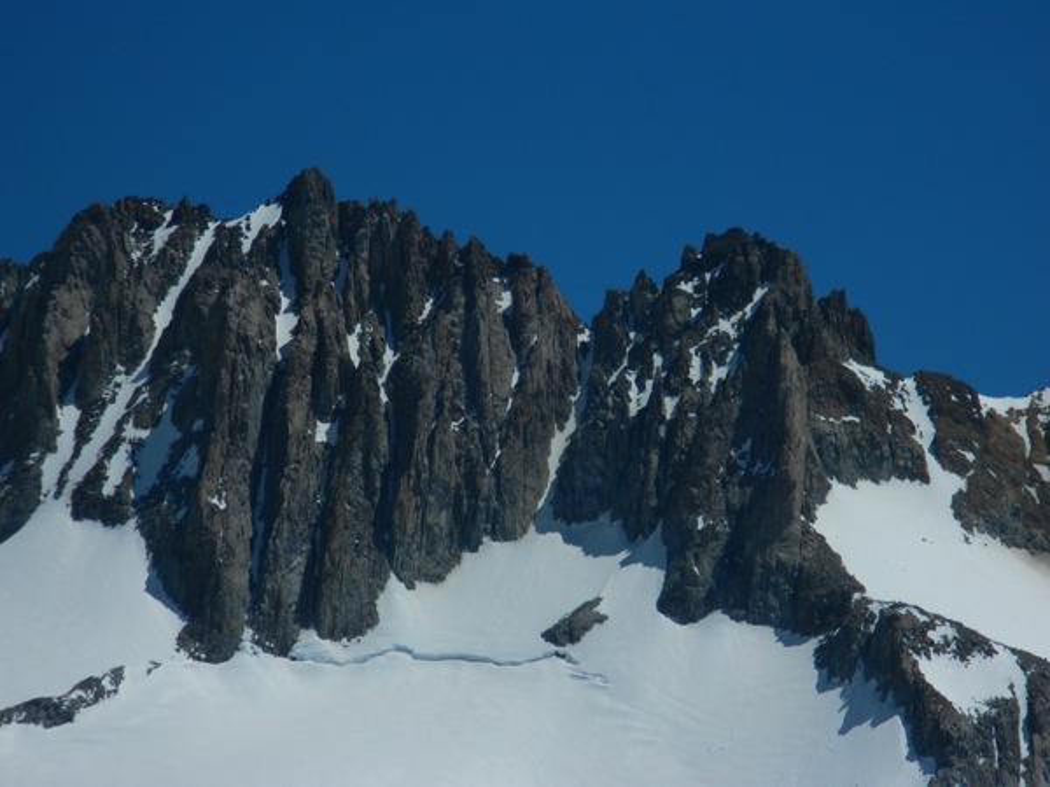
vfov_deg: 6.7
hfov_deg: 9.0
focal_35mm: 221
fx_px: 6704
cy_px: 394
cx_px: 525
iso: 80
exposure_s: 1/320
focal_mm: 39.7
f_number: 15.2
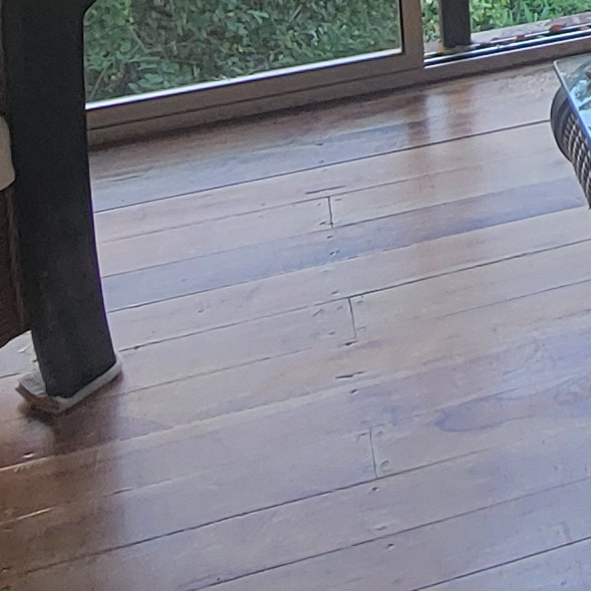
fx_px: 1507
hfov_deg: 19.6
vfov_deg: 17.5
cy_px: -511
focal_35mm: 78
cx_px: 854
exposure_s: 1/60
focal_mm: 2.2
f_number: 2.2
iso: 100
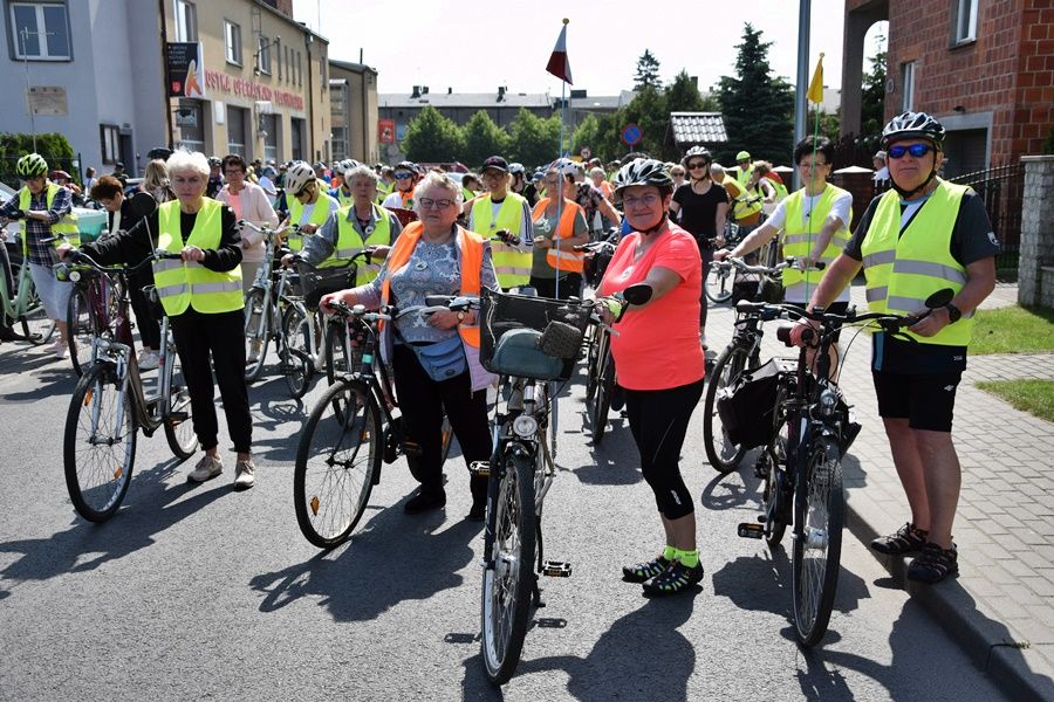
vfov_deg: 34.2
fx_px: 1142
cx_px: 527
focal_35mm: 39
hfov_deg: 49.6
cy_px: 351
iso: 400
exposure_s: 1/1600
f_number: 5.6
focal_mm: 26
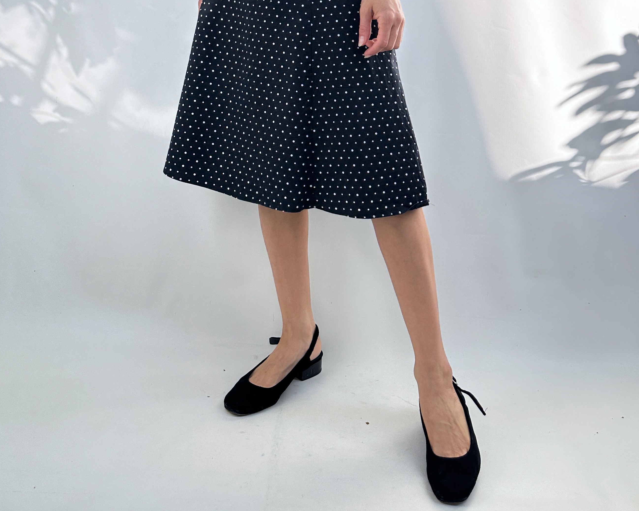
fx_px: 605
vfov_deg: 43.1
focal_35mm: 32
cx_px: 317
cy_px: 82
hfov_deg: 55.7
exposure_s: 1/927
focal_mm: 6.86
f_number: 1.78
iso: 80
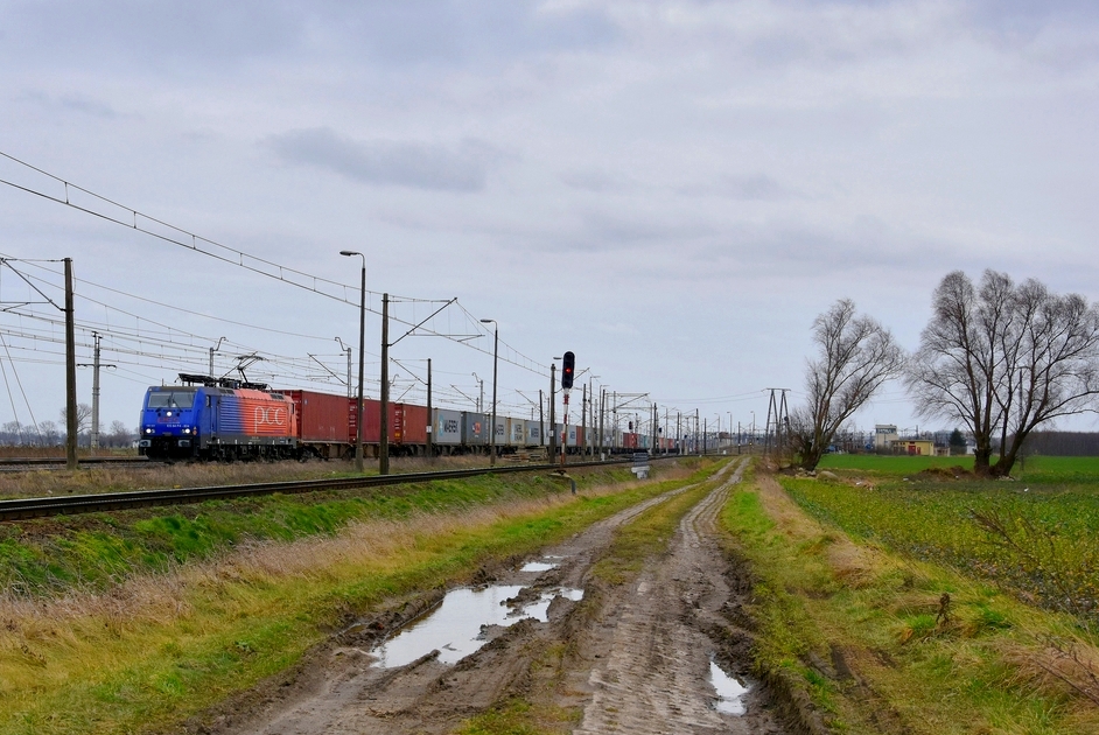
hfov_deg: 32.8
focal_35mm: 61
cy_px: 425
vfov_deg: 22.3
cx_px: 474
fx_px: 1864
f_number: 5.6
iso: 320
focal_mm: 32
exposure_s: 1/640
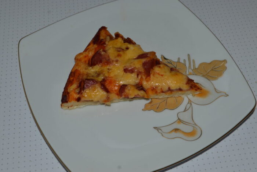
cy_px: 86
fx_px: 375
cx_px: 128
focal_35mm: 52
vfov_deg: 25.8
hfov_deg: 37.8
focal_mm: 35
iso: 100
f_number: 8
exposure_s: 1/60
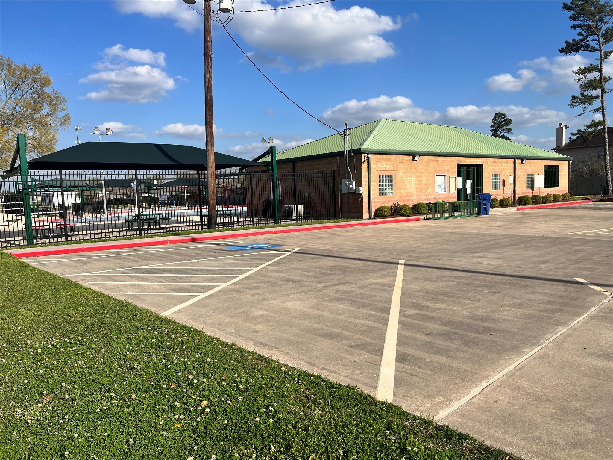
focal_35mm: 26
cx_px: 306
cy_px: 230
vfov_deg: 53.1
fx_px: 460
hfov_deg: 67.3
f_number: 1.6
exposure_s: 1/4484
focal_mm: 5.1
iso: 50
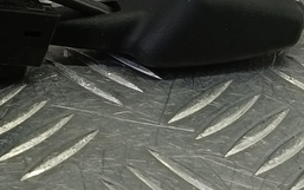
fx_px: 804
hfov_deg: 20.2
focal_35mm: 97
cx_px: -47
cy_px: 6
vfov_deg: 13.3
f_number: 1.6
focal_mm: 4.11
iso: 106
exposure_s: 1/50
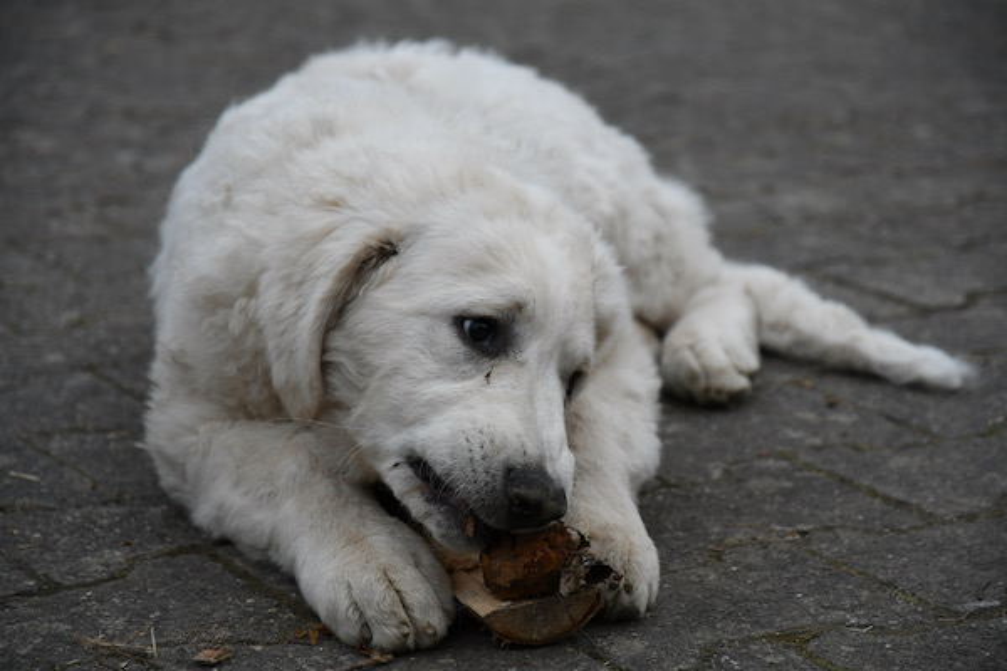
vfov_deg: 11.4
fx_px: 3356
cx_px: 504
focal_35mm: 120
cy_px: 336
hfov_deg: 17.1
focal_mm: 80
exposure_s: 1/2000
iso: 1100
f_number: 4
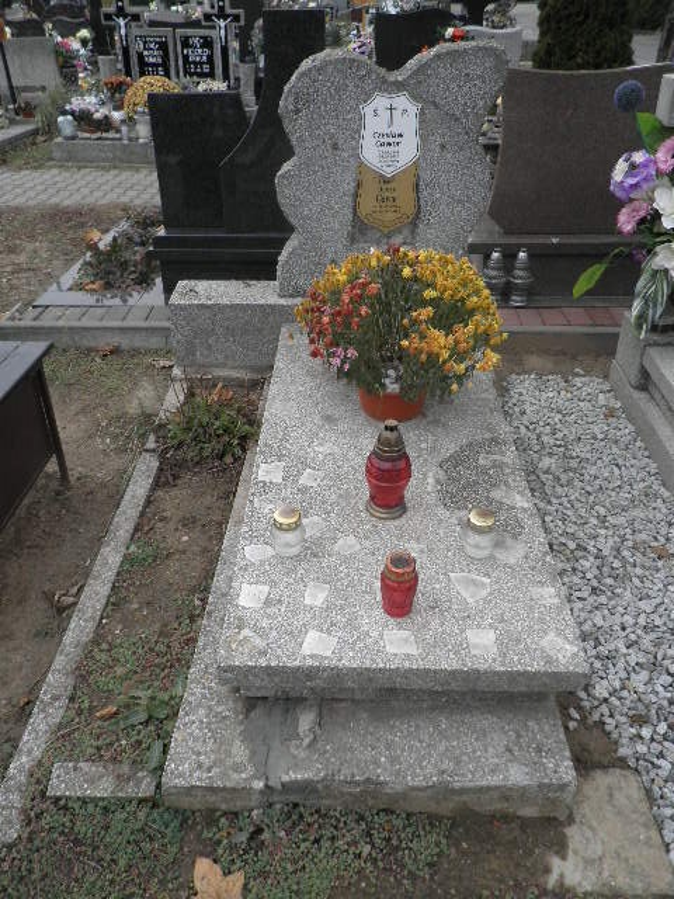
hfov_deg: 51.4
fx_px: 701
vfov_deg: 65.3
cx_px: 337
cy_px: 450
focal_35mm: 27
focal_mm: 5
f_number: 3.5
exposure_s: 1/80
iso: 64
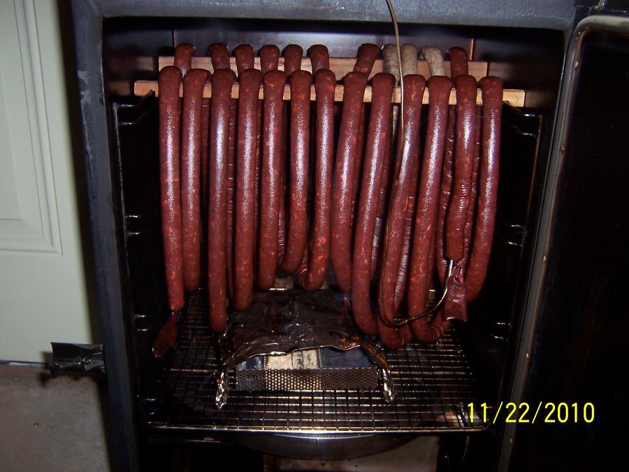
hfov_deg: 51.4
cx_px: 314
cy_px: 236
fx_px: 654
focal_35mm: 36
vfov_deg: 39.7
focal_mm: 5.6
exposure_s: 1/60
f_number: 2.8
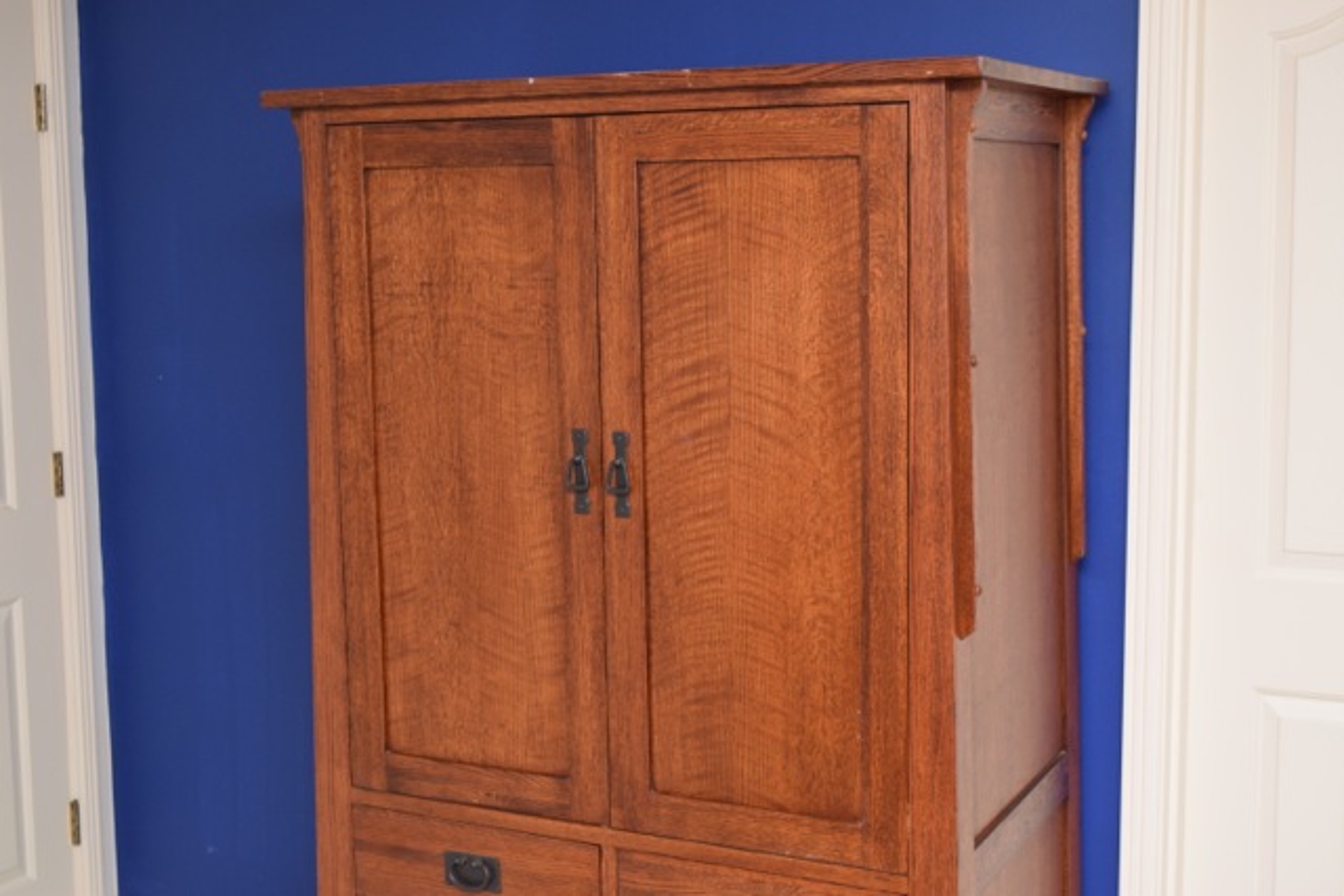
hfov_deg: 38.9
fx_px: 1904
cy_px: 448
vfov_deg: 26.5
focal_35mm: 51
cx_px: 672
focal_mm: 34
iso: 800
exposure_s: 1/125
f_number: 5.6
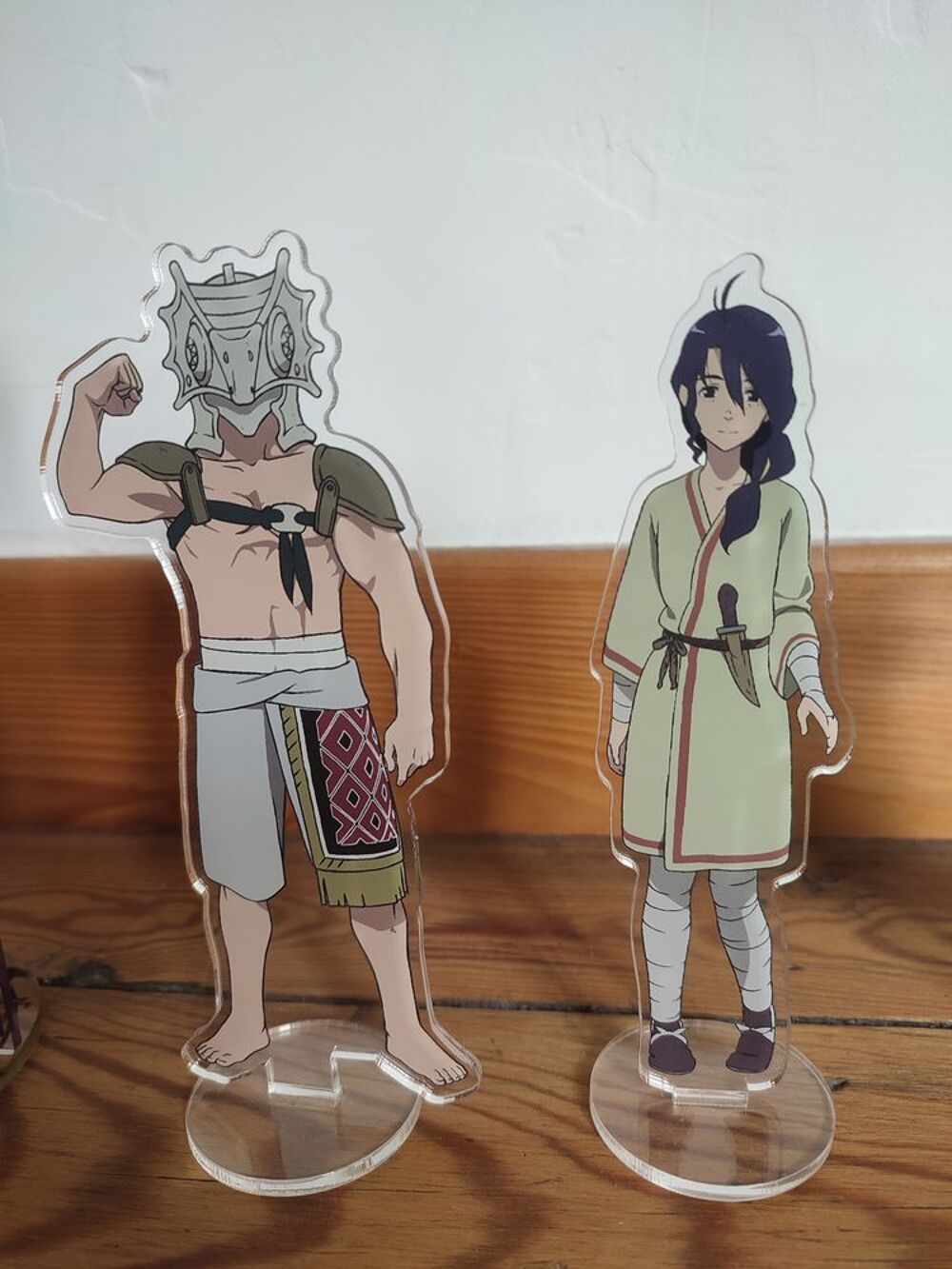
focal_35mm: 25
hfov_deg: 54.9
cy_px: 634
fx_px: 917
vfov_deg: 69.4
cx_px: 476
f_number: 1.9
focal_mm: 6.04
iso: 402
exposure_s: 1/33
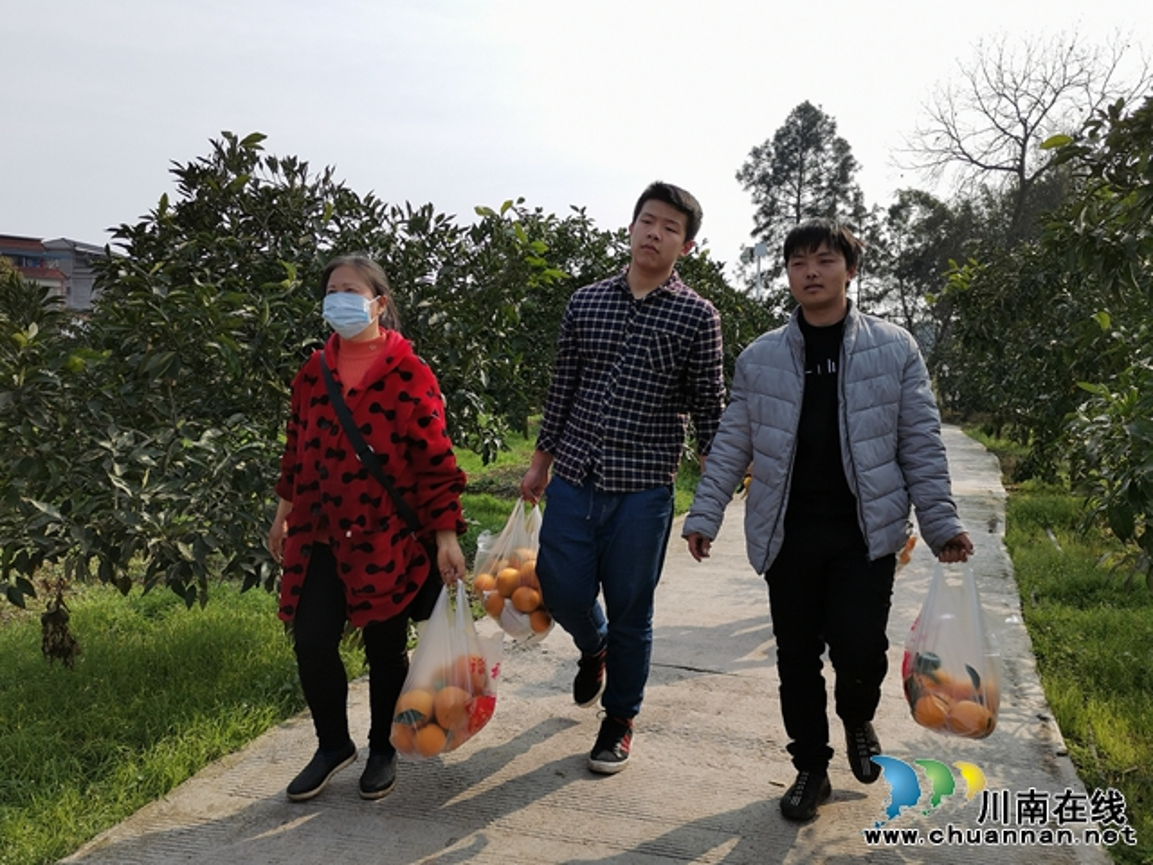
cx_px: 576
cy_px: 432
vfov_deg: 48.2
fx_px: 966
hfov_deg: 61.7
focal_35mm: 29
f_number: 1.8
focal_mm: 4.75
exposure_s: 1/1449
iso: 50
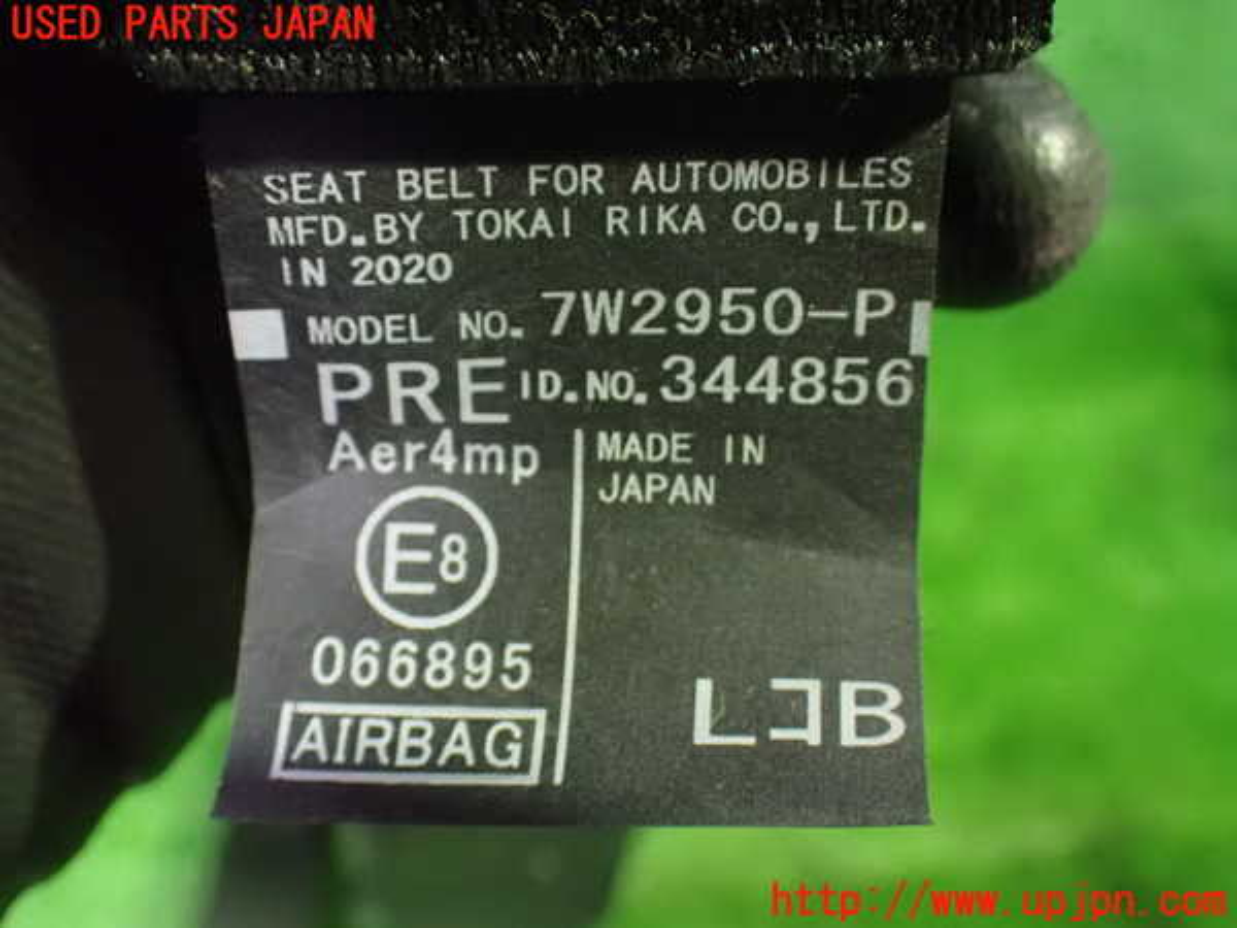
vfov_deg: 35.1
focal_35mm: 41
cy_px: 464
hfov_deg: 45.8
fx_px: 1465
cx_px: 618
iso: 1600
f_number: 2.8
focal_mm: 7.31
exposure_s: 1/25
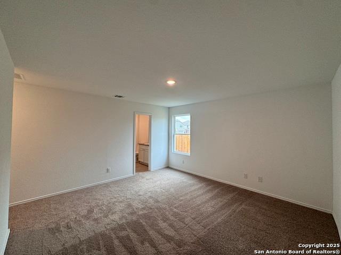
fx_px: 138
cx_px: 170
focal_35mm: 14
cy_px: 128
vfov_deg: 85.7
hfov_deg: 102.1
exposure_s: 1/120
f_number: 2.2
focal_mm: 2.22
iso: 100
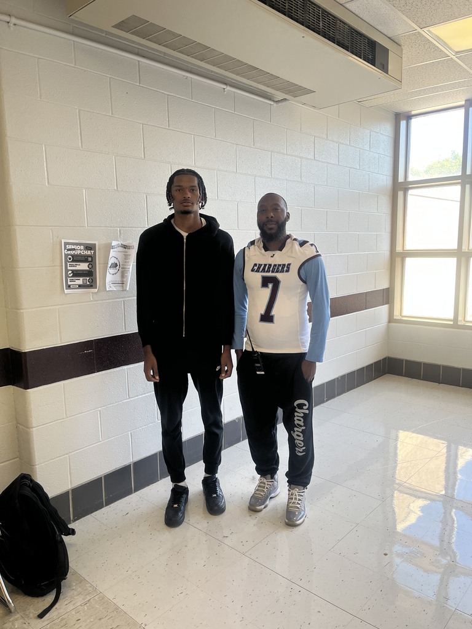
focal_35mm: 26
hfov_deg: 53.1
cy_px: 314
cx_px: 236
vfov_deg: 67.3
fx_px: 473
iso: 50
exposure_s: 1/120
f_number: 1.6
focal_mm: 5.1
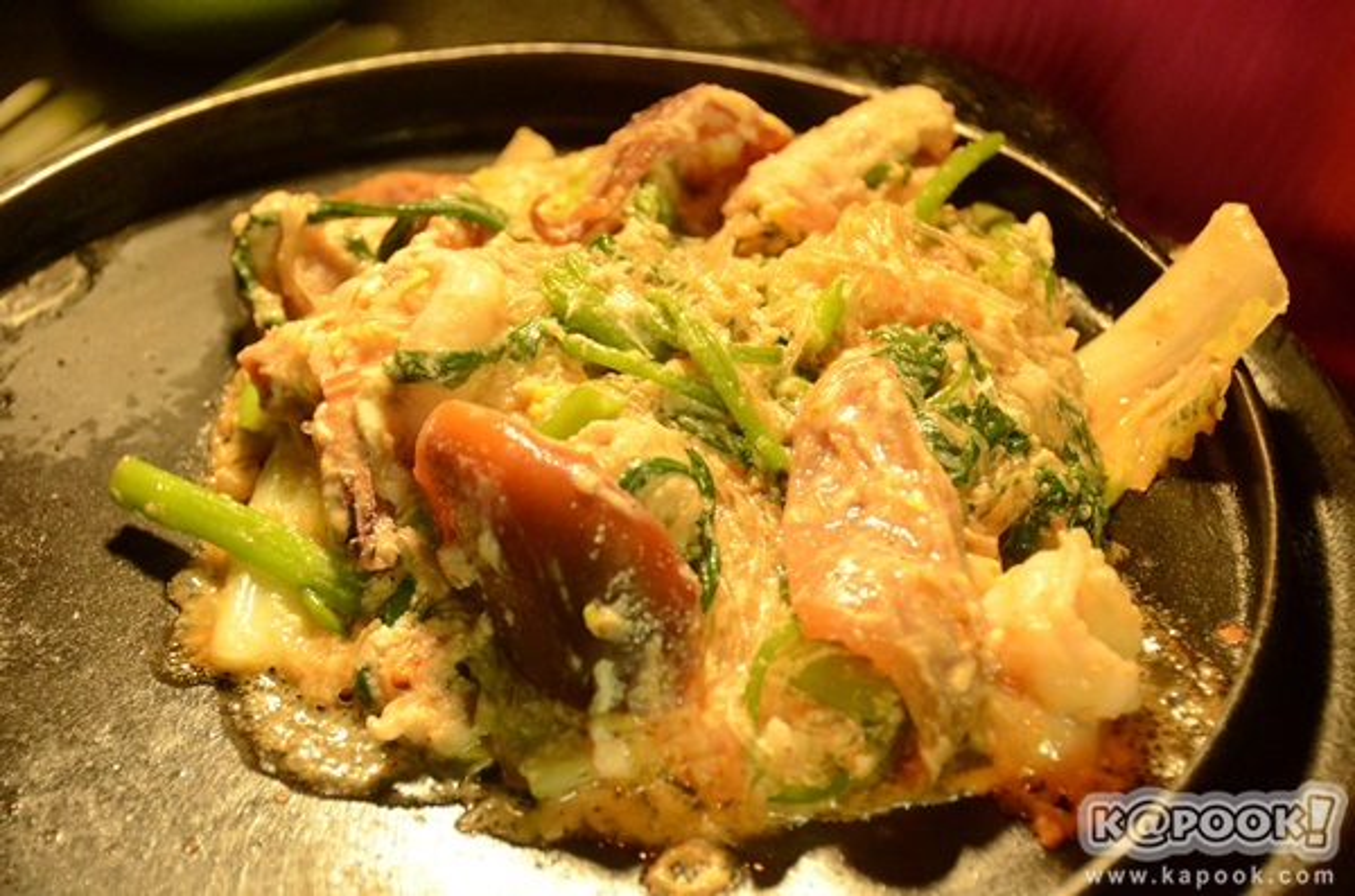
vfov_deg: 9.6
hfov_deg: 14.4
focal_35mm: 142
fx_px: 5351
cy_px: 448
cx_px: 678
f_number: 5.3
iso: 4000
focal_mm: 95
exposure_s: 1/60
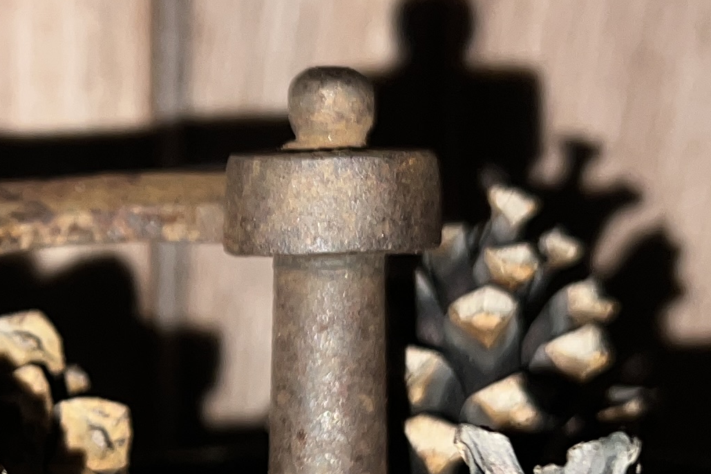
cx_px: 2
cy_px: 323
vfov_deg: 12.9
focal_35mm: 106
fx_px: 2093
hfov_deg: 18.8
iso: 32
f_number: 1.5
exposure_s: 1/4
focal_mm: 5.7
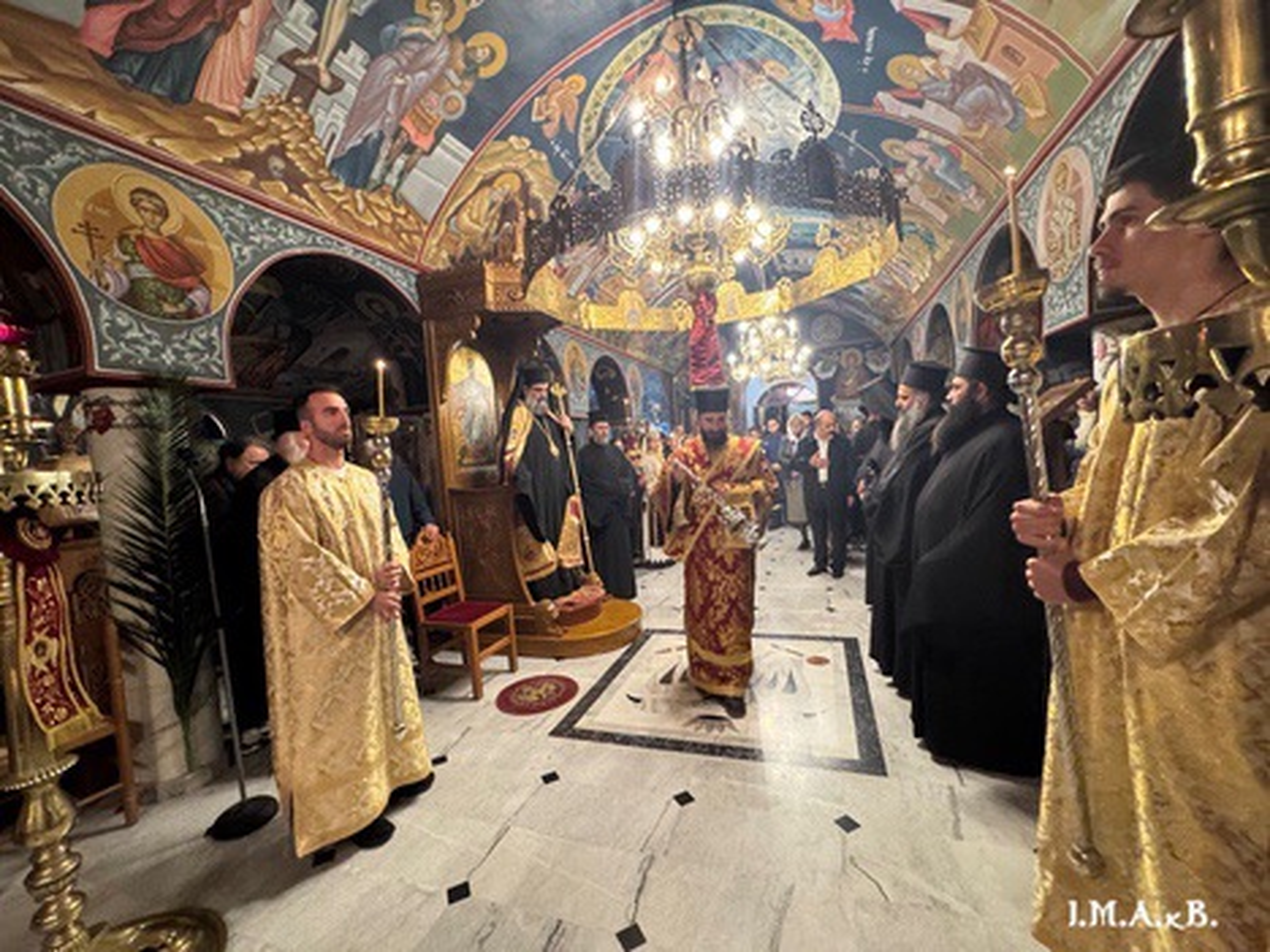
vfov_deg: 85.7
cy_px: 476
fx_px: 514
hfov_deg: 102.1
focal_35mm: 14
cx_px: 635
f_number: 2.2
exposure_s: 1/50
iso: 1000
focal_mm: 2.22
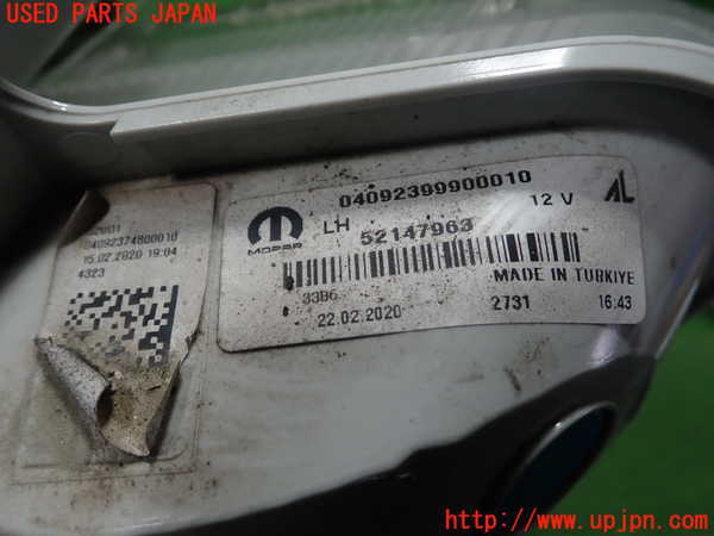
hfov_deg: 60.0
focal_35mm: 30
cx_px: 357
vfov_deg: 46.8
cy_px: 268
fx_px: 619
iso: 125
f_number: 2.3
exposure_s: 1/125
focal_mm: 5.5
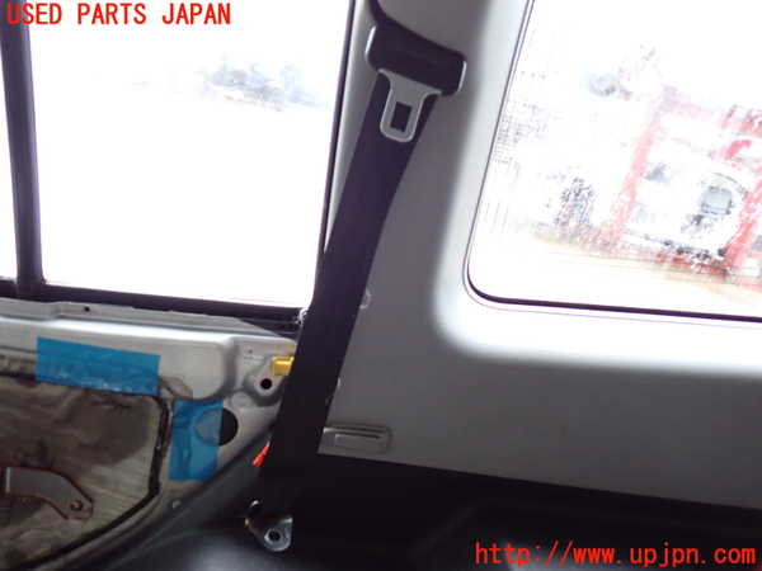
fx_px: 660
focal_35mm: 30
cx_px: 381
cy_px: 286
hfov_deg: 60.0
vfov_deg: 46.8
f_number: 2.3
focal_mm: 5.4
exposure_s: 1/20
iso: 800
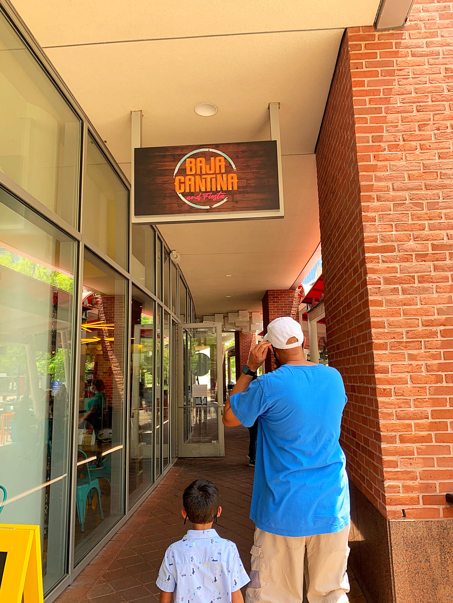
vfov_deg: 67.3
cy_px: 302
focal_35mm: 26
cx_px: 226
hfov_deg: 53.1
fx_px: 454
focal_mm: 4.25
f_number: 1.8
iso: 25
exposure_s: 1/241
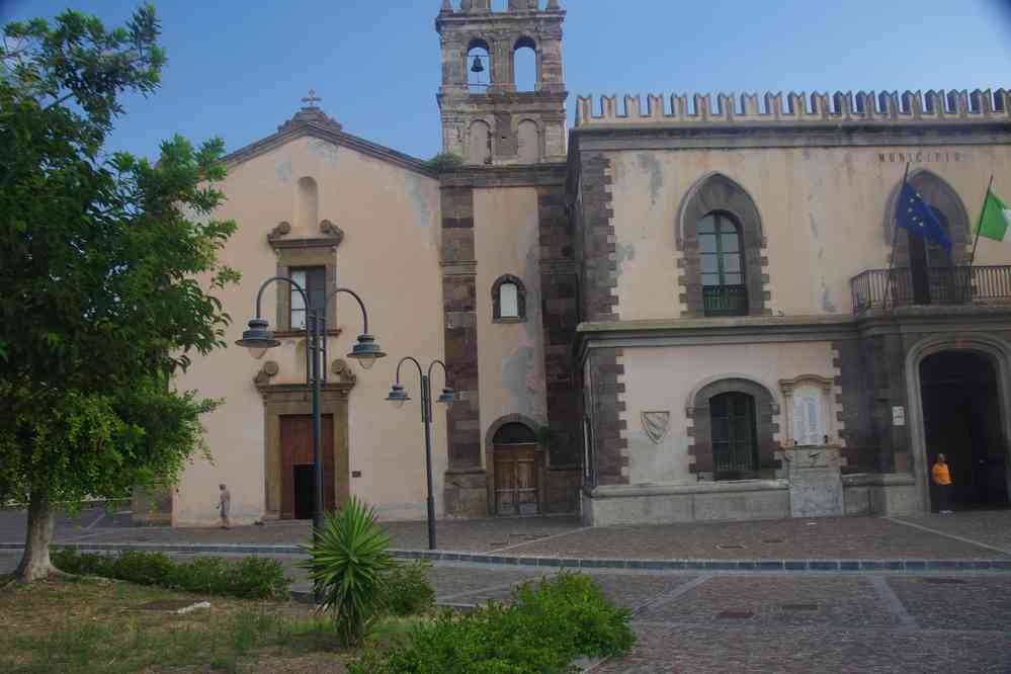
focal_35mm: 31
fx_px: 871
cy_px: 337
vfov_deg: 42.3
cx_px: 506
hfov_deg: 60.3
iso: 200
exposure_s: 1/50
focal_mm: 20.6
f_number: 9
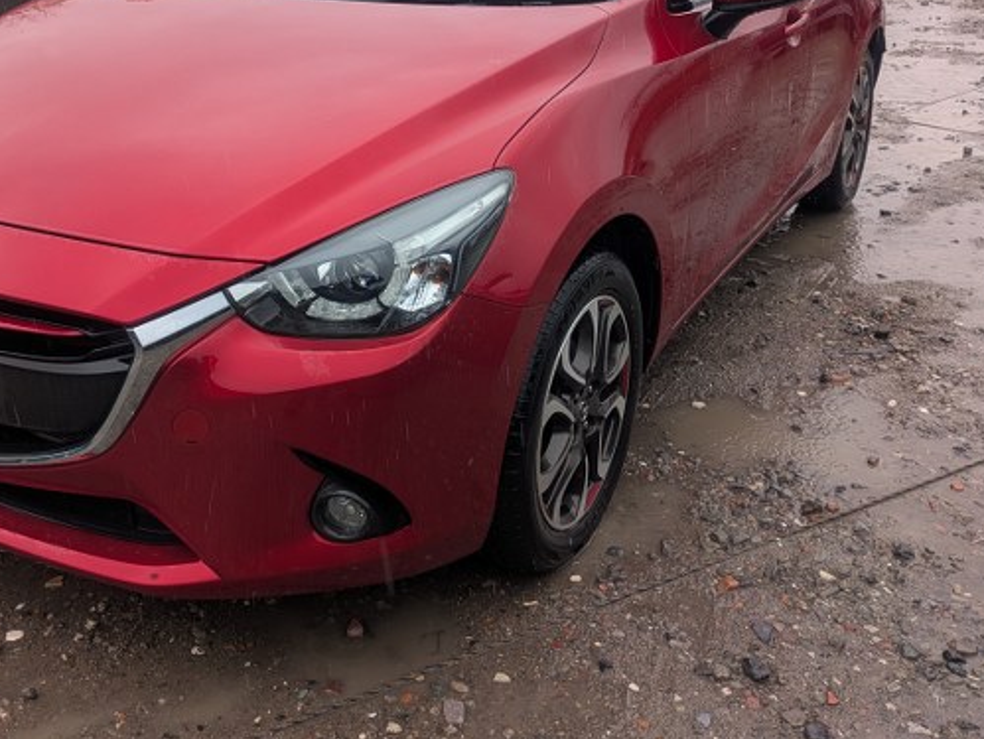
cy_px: 199
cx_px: 378
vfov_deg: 35.3
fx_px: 1138
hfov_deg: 46.4
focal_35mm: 40
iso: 50
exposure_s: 1/306
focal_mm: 5.43
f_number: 1.89
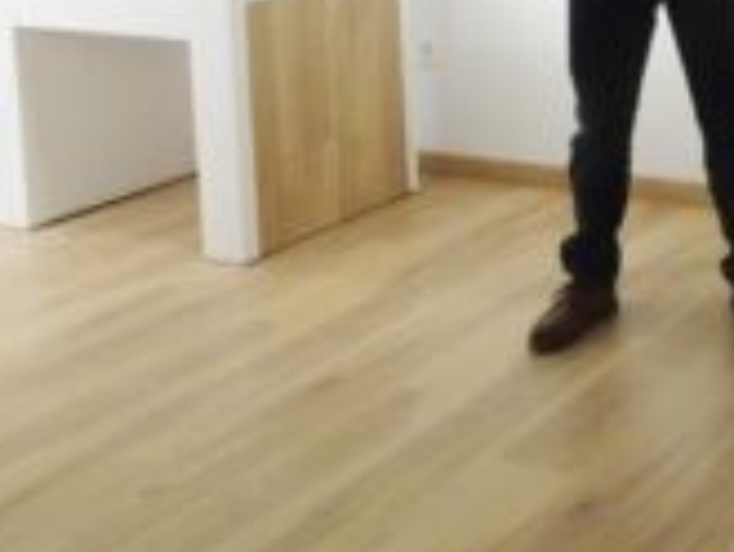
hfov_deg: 28.4
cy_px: -78
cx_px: 832
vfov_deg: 22.5
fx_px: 1294
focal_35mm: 61
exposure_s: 1/60
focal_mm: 4.25
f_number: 3.5
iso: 500
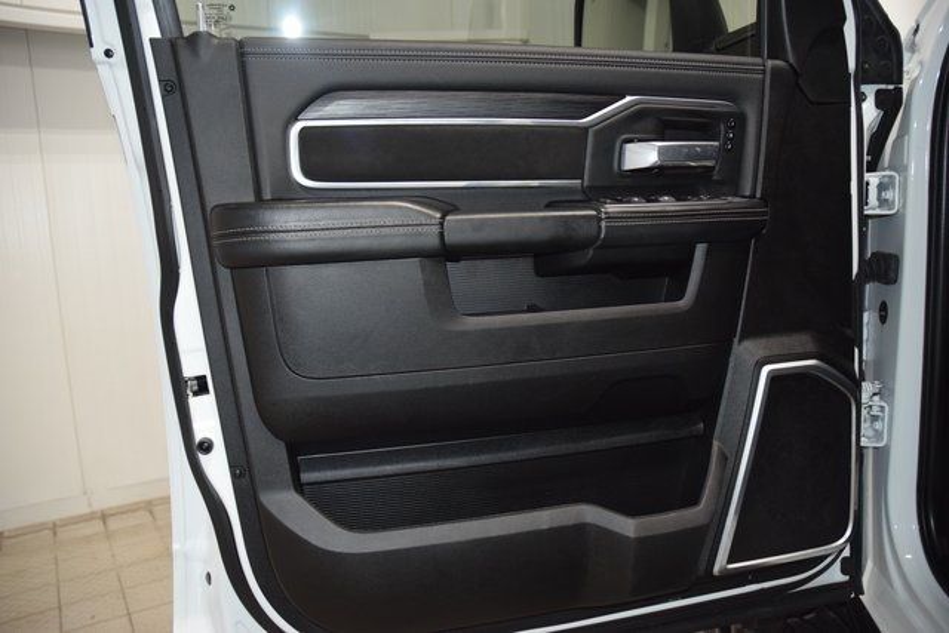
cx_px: 474
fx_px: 712
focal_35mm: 27
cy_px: 316
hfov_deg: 67.4
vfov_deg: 48.0
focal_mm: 18
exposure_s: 1/125
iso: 1600
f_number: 3.5
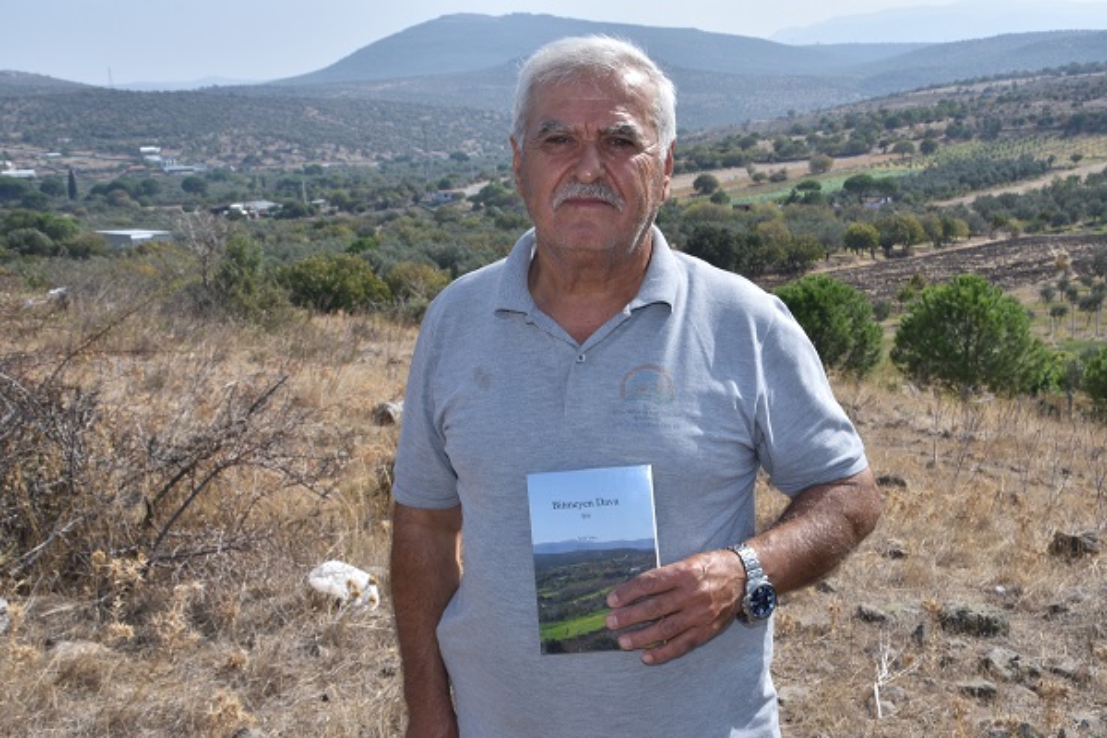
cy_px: 369
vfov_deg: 29.9
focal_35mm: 45
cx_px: 554
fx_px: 1384
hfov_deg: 43.6
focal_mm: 30
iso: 100
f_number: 10
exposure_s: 1/125
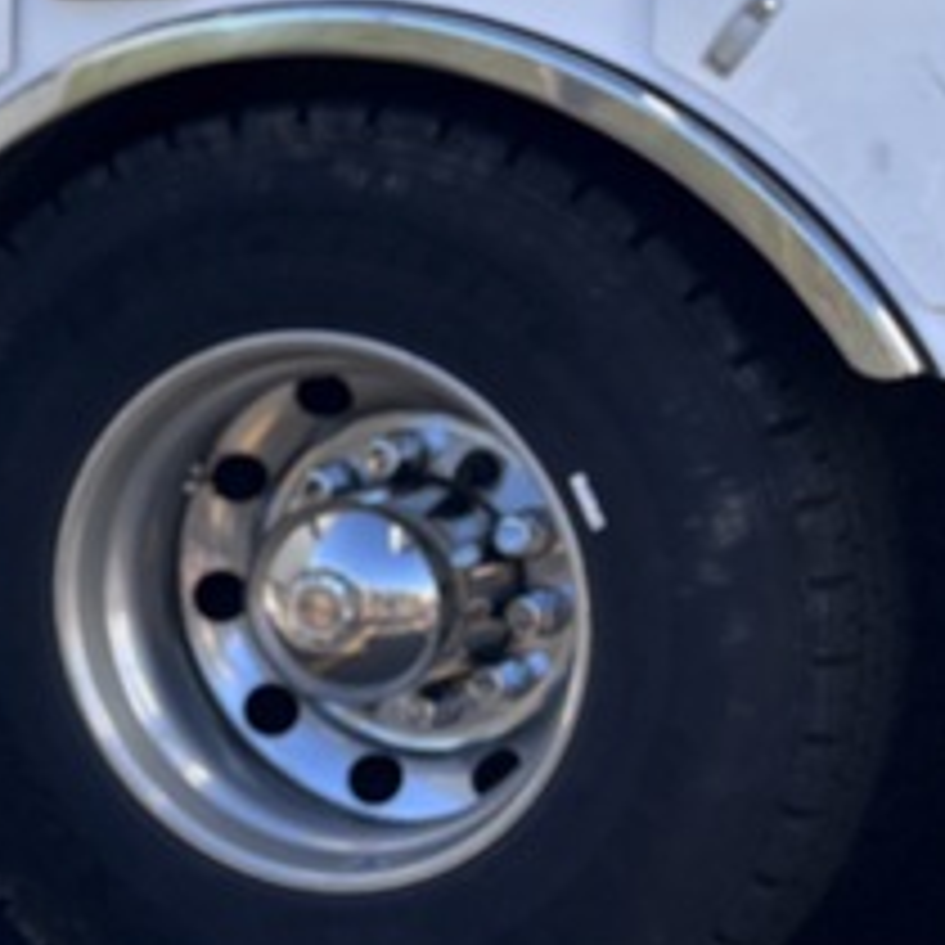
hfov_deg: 13.9
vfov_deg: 15.6
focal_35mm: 112
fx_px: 3459
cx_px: -720
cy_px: 504
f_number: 1.6
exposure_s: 1/1115
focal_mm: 5.96
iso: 50
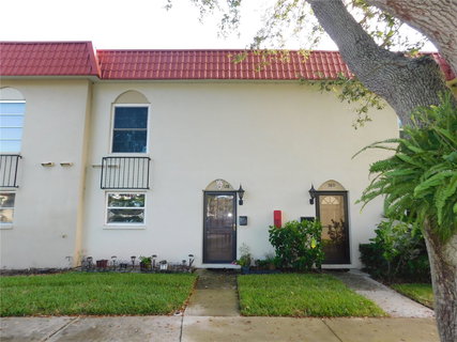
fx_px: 304
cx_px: 228
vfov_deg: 58.9
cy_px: 171
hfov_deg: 73.9
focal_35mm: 23
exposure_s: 1/160
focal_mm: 4
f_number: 3
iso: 125
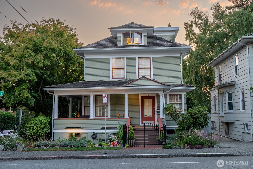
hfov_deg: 51.9
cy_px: 84
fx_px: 260
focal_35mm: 37
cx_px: 126
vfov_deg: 35.9
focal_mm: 37
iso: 64
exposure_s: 1/25
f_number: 8
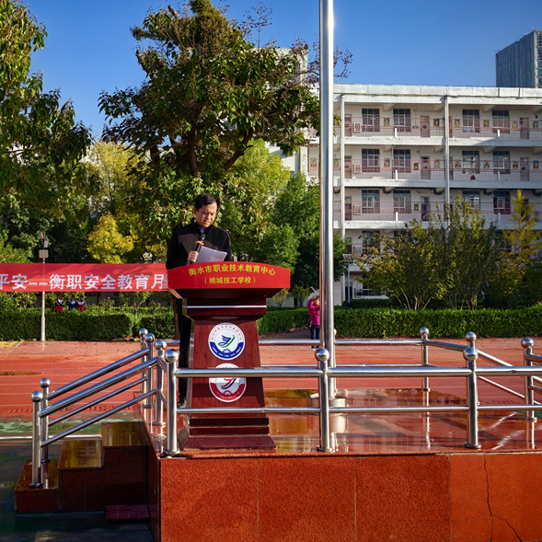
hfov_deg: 39.5
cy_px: 273
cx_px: 180
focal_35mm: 42
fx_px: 744
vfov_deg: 40.0
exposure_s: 1/1332
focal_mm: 6.98
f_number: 2
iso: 50
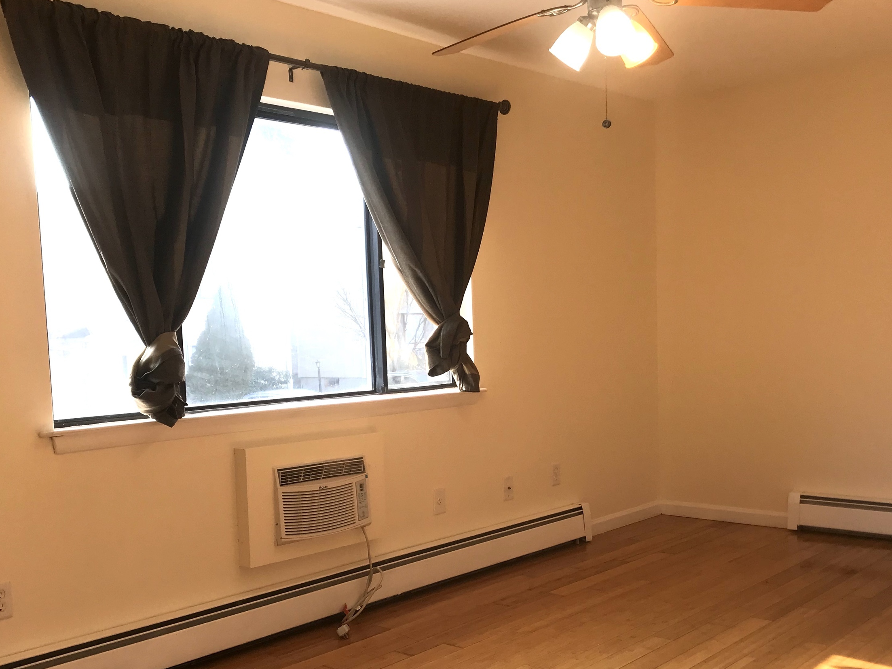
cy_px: 426
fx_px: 1005
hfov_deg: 47.9
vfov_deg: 36.6
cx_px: 459
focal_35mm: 39
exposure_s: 1/227
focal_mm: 3.99
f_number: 1.8
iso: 20
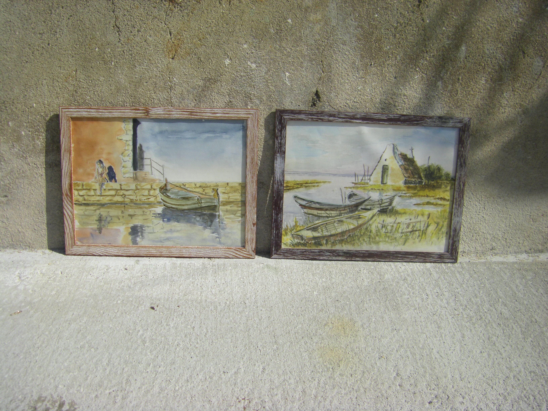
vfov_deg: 37.7
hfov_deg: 49.0
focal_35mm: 38
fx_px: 602
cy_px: 206
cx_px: 274
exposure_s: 1/400
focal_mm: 6.3
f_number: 7
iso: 64
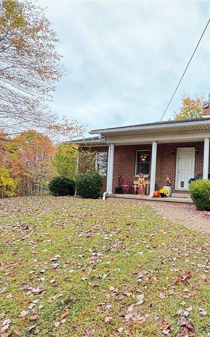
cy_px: 187
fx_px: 201
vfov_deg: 79.4
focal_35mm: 22
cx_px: 189
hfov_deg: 49.1
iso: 160
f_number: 2.2
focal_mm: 2.22
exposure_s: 1/99
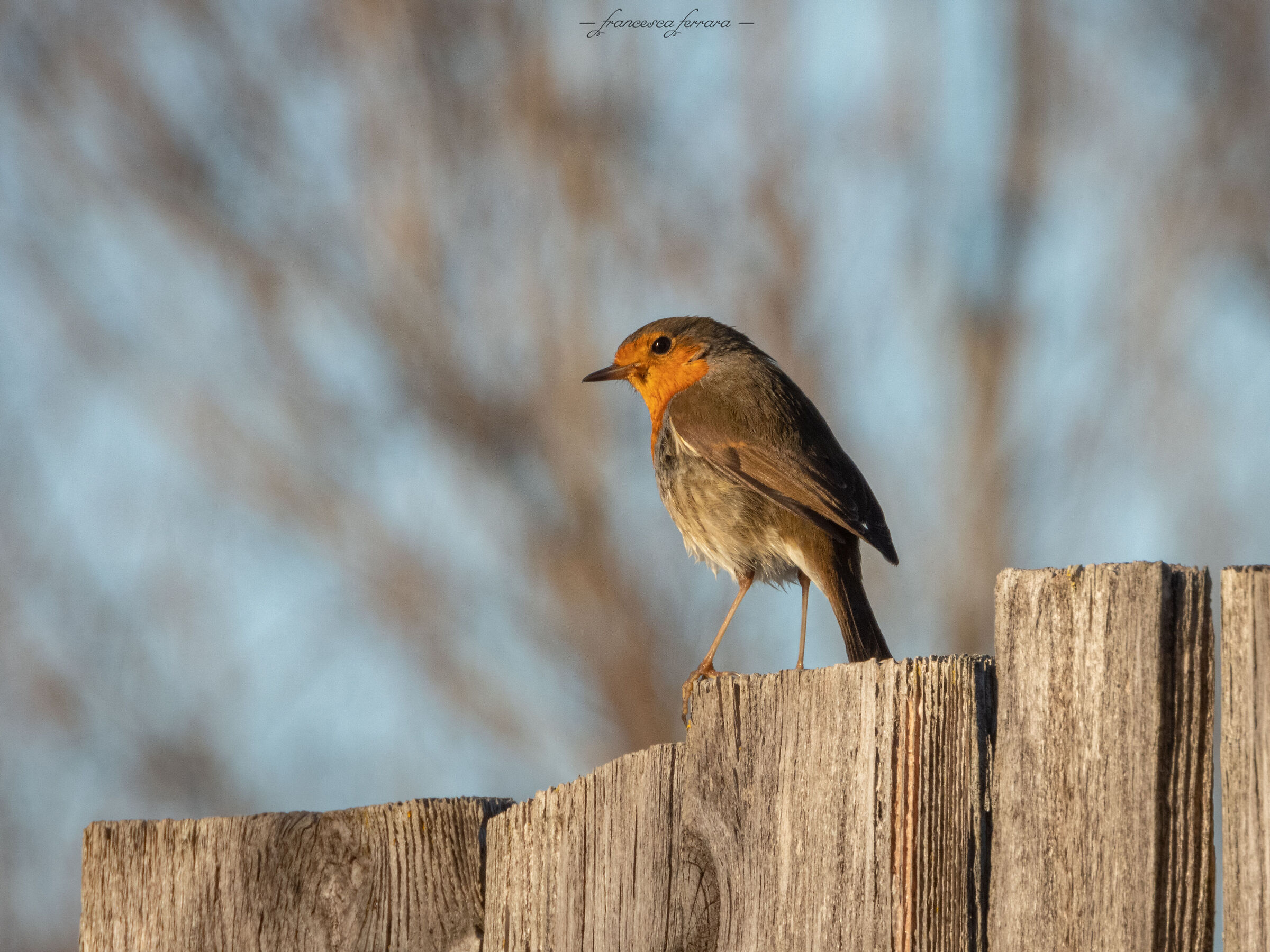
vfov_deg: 1.4
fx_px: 40357
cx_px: 635
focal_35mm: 1100
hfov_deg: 1.8
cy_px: 476
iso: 200
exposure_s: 1/400
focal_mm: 198
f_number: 8
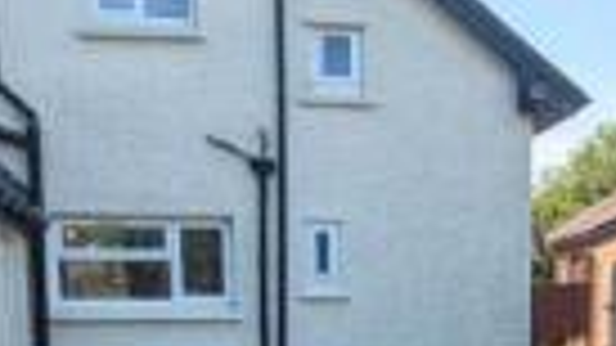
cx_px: 468
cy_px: 541
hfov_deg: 28.2
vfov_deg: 15.0
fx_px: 1208
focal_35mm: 74
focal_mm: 2.35
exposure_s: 1/1368
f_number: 2.2
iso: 49
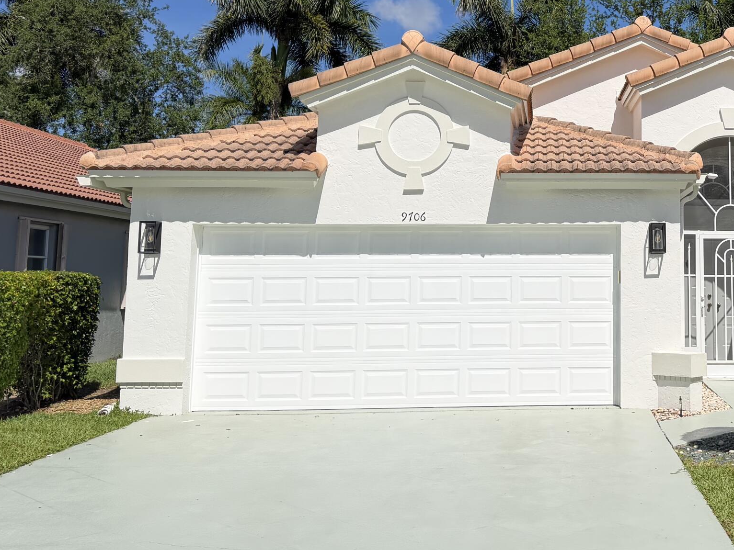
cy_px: 151
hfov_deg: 38.4
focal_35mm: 47
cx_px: 622
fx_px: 997
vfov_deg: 30.5
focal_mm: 6.76
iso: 100
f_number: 1.78
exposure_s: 1/3759
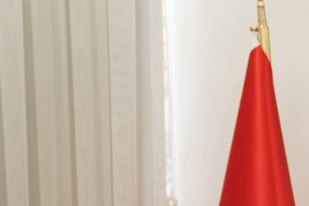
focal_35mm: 150
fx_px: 1287
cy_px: 331
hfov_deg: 12.2
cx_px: 604
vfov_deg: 8.9
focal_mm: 38
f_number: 2.8
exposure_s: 1/100
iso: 800
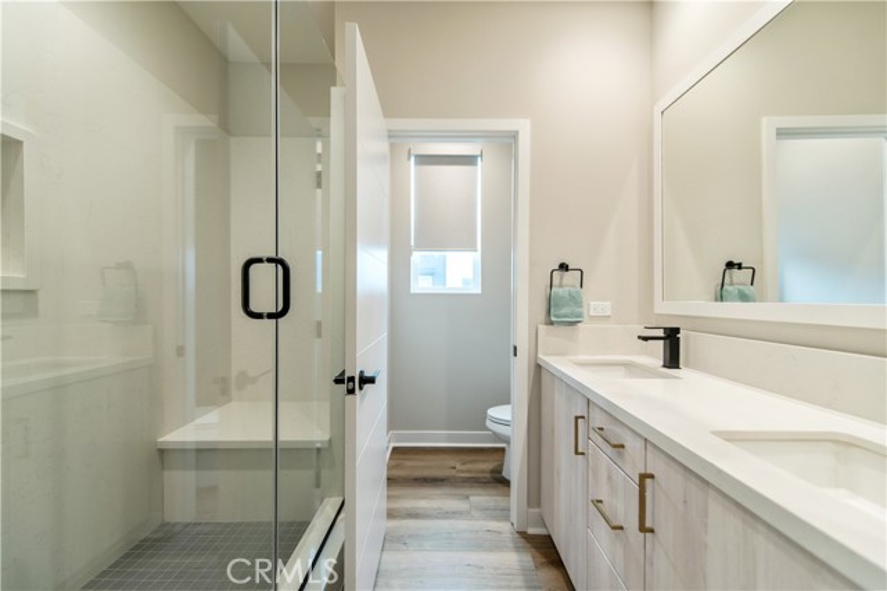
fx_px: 345
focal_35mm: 14
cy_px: 296
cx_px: 444
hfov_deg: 104.3
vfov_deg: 81.1
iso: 400
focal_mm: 14
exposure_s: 1/160
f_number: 2.8
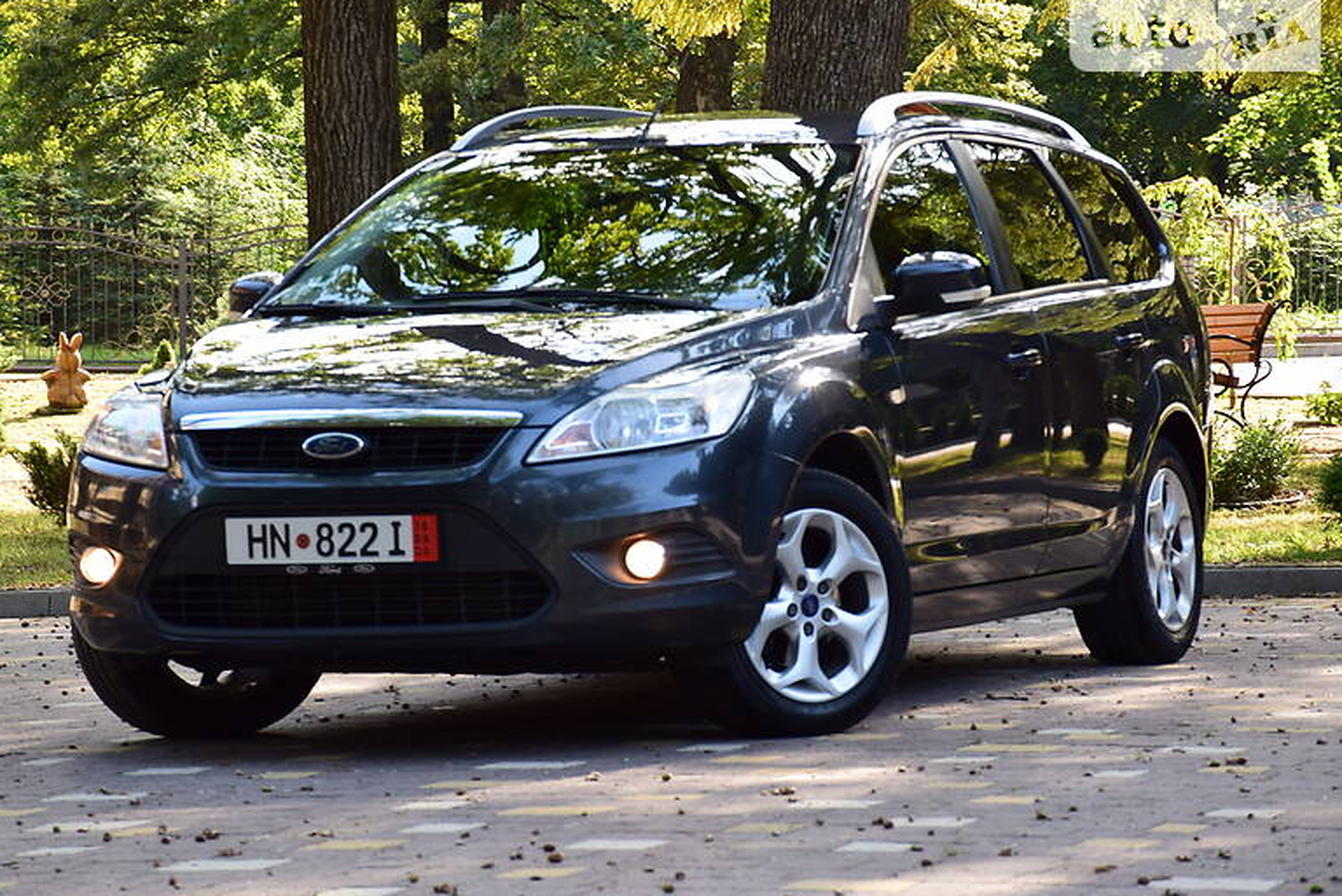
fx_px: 5539
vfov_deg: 9.3
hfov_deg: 13.8
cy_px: 443
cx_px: 648
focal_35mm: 149
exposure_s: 1/100
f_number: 9
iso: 400
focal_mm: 95
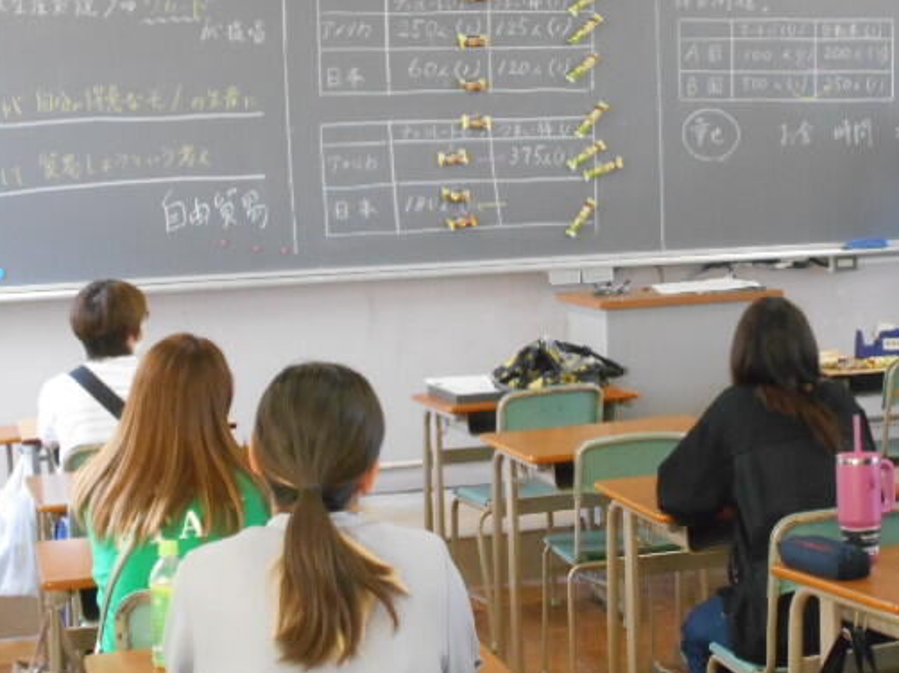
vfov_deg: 19.9
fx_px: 1921
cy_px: 297
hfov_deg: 26.3
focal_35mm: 74
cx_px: 566
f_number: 4.9
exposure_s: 1/50
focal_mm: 10
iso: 800
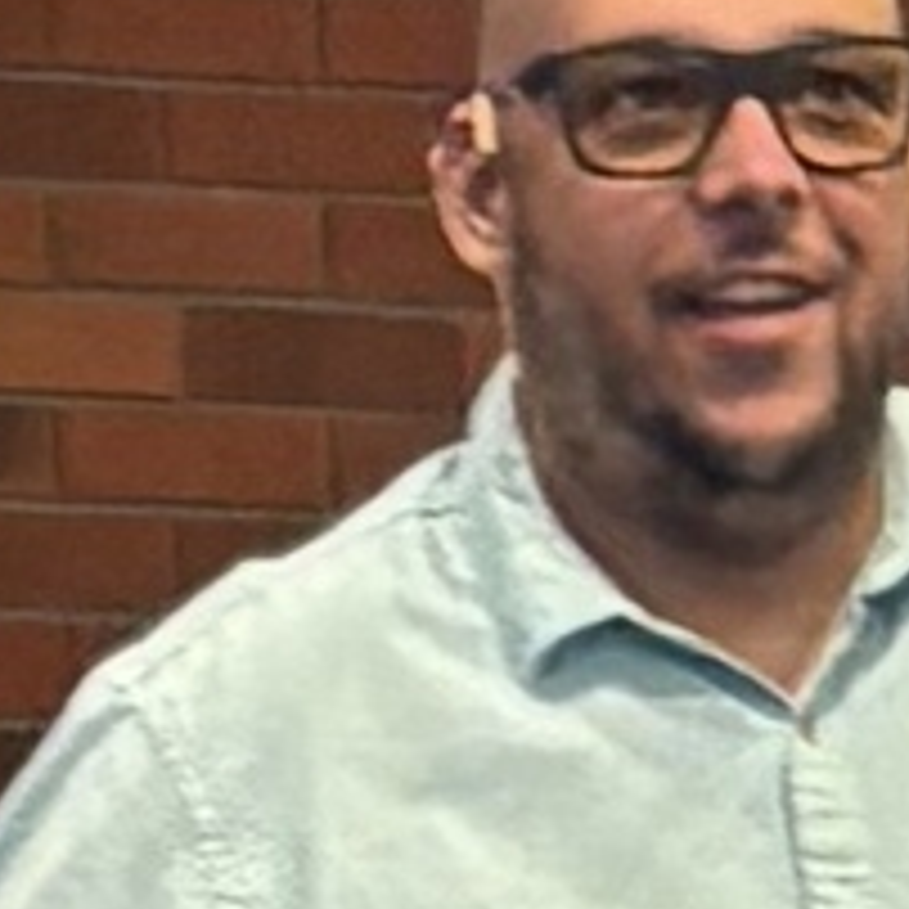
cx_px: 704
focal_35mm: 57
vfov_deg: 30.0
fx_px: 1693
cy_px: 522
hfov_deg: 29.5
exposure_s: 1/60
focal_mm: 5.96
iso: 160
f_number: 1.6
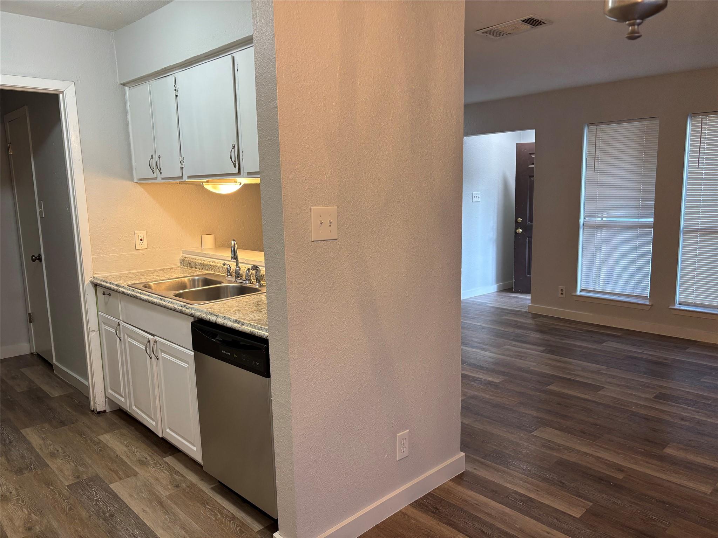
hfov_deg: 67.3
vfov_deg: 53.1
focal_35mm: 26
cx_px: 359
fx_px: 539
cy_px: 269
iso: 125
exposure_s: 1/60
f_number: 1.6
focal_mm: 5.96
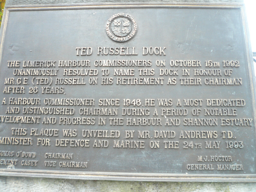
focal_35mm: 28
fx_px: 207
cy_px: 96
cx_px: 128
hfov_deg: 63.4
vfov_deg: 49.7
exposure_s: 1/25
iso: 100
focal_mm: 4.6
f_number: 2.8
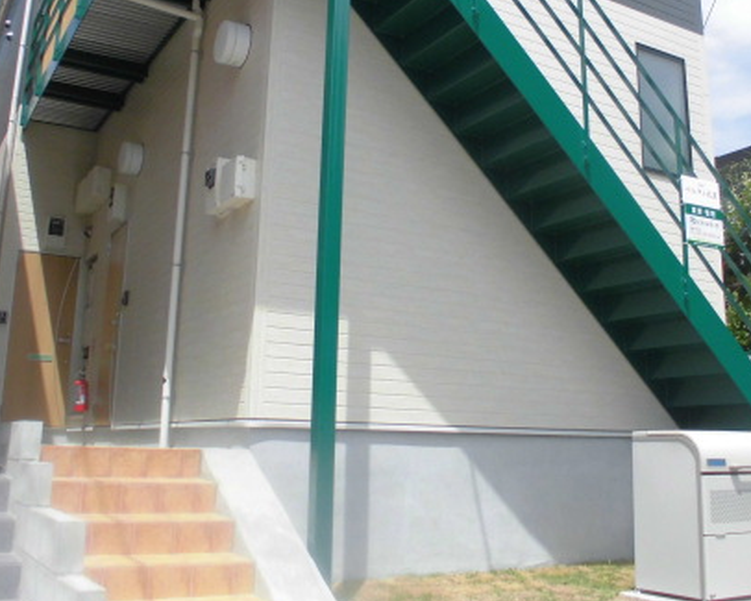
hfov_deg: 45.7
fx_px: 889
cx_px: 407
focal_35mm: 40
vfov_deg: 37.1
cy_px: 227
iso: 100
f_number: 3.5
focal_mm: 4.6
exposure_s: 1/500
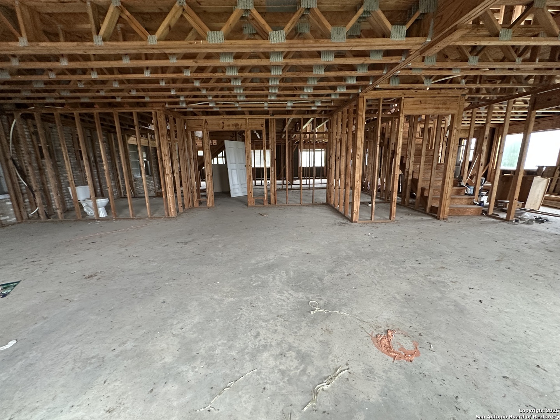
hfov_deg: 102.1
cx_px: 280
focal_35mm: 14
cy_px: 210
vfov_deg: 85.7
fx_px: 226
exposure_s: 1/96
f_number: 2.2
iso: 320
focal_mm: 2.22
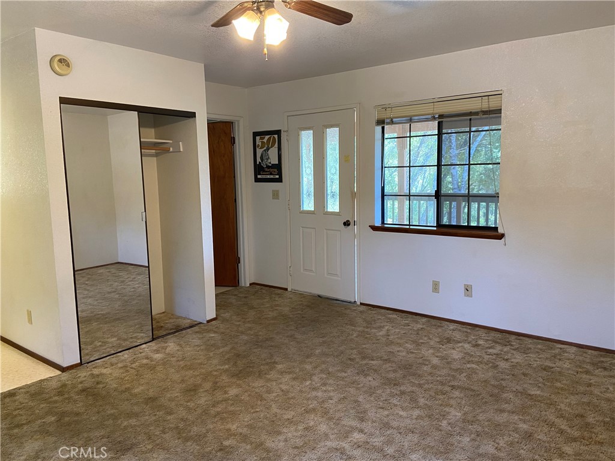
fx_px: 462
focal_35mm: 26
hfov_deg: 67.3
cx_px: 308
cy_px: 230
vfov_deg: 53.1
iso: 125
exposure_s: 1/60
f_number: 1.8
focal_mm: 4.25
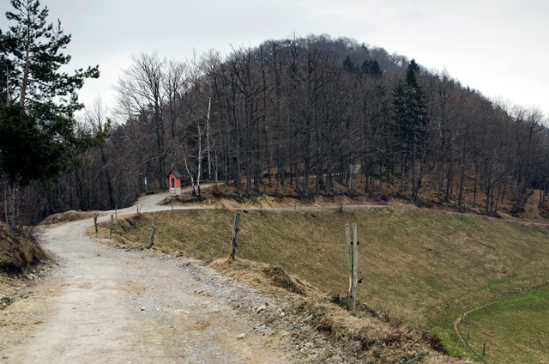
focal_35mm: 42
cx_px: 274
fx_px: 639
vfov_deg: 31.8
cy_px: 182
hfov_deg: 46.5
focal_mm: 28
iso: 400
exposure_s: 1/500
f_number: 4.5
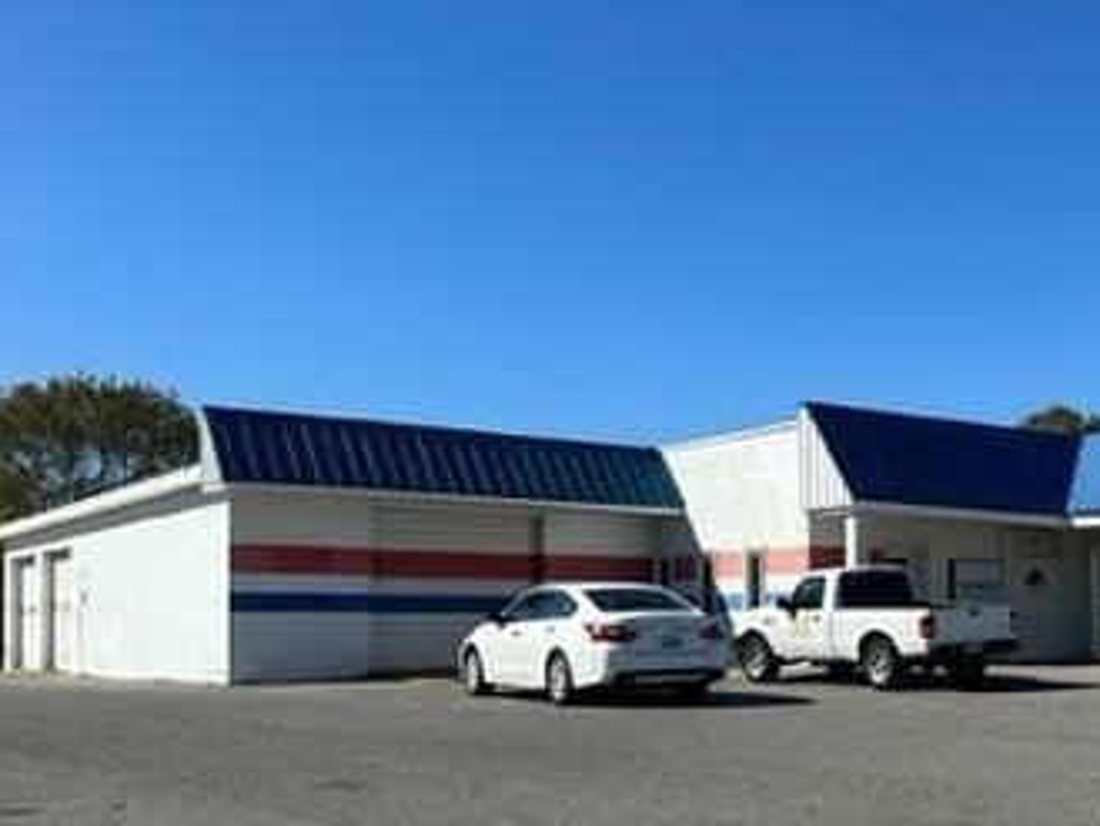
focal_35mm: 46
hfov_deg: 39.0
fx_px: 1462
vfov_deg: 31.1
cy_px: 600
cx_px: 941
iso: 80
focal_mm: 6.86
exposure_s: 1/4762
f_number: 1.78
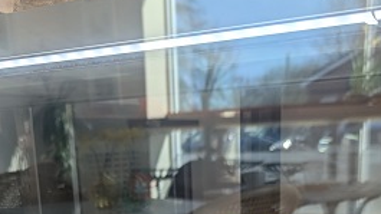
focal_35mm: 59
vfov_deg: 18.2
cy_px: 315
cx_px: 183
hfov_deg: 35.4
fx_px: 596
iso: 38
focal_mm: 6.81
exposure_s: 1/312
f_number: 1.85
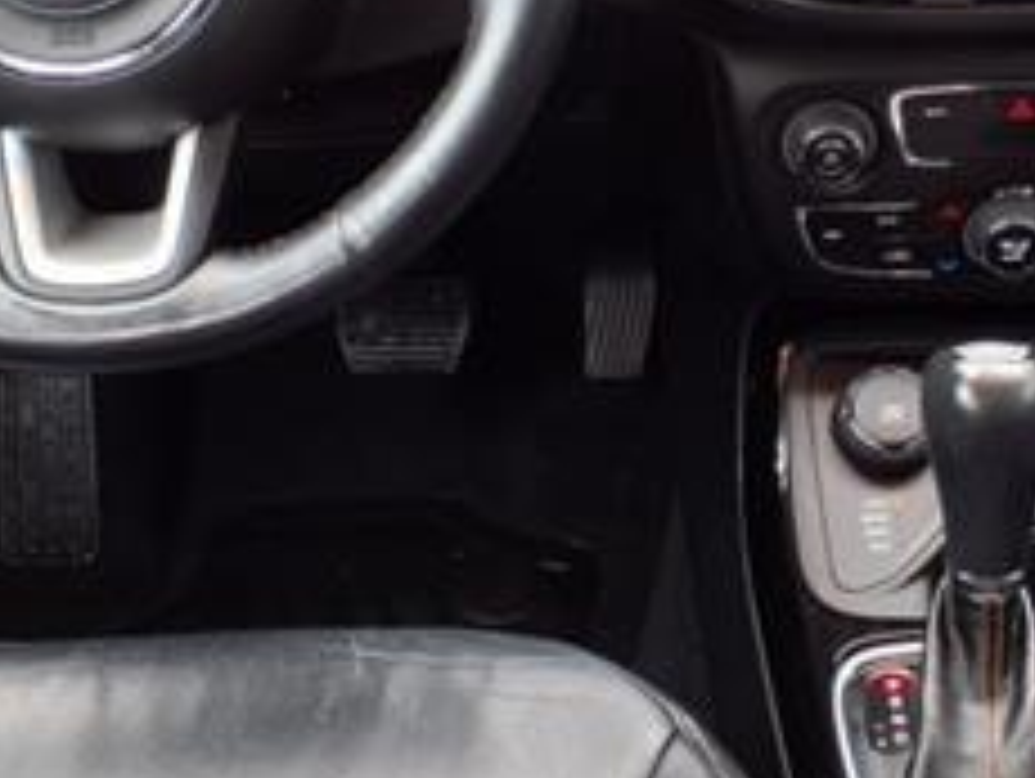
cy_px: 301
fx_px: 2245
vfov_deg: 19.6
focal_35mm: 75
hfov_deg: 25.8
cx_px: 680
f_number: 1.9
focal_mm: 3.58
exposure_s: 1/40
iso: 64
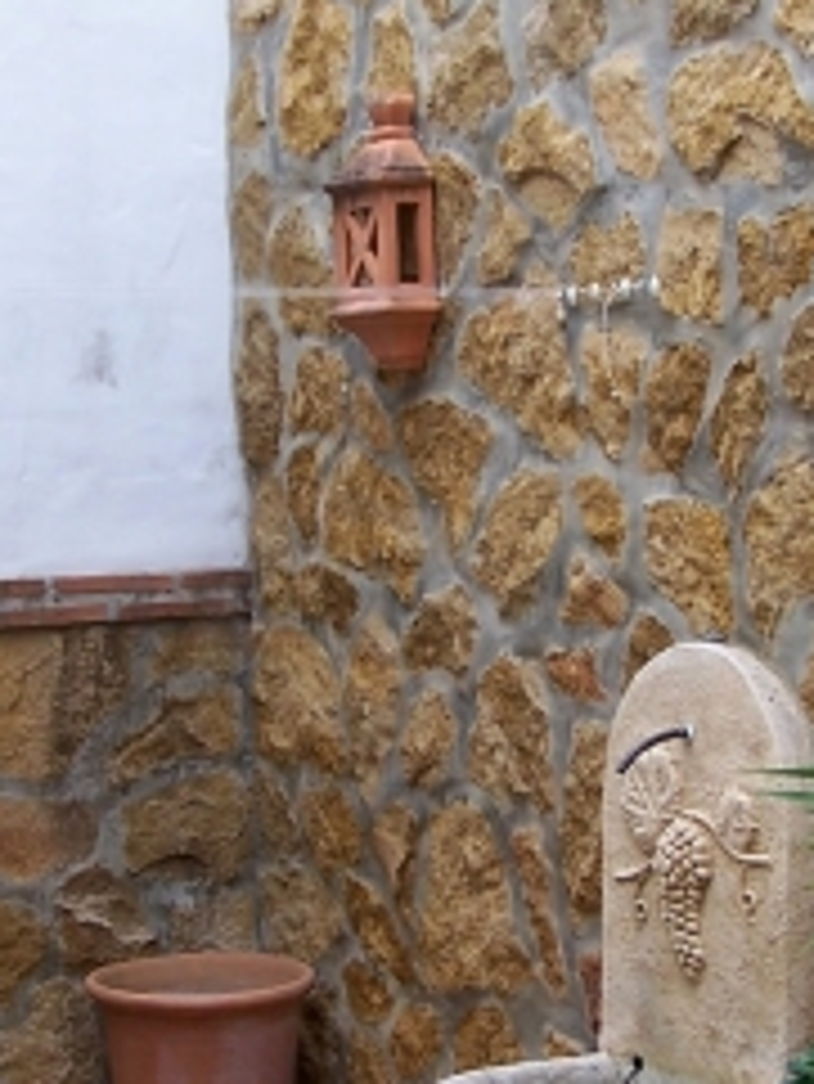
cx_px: 504
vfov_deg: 19.4
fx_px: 3164
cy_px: 621
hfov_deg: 14.6
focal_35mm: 101
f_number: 2.8
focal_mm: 6.3
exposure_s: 1/125
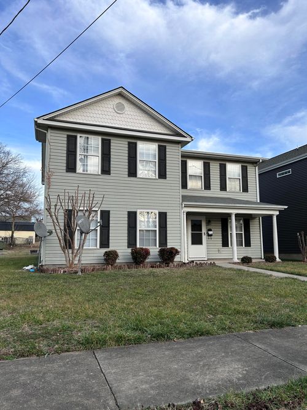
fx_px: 308
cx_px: 154
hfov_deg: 53.0
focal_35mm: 26
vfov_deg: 67.3
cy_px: 205
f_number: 1.5
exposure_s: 1/1266
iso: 50
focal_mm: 5.7
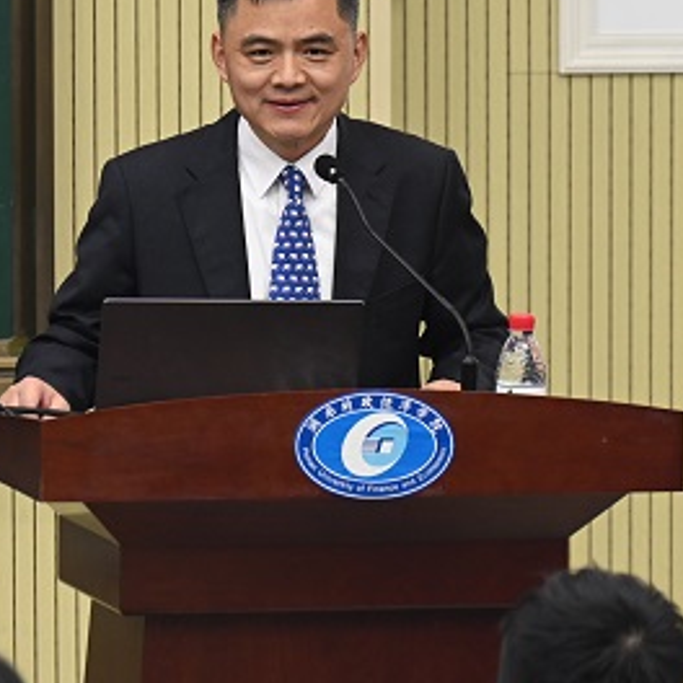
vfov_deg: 4.5
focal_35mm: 386
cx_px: 321
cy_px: 228
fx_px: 8617
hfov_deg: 4.5
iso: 3200
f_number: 6.3
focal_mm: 200
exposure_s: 1/100
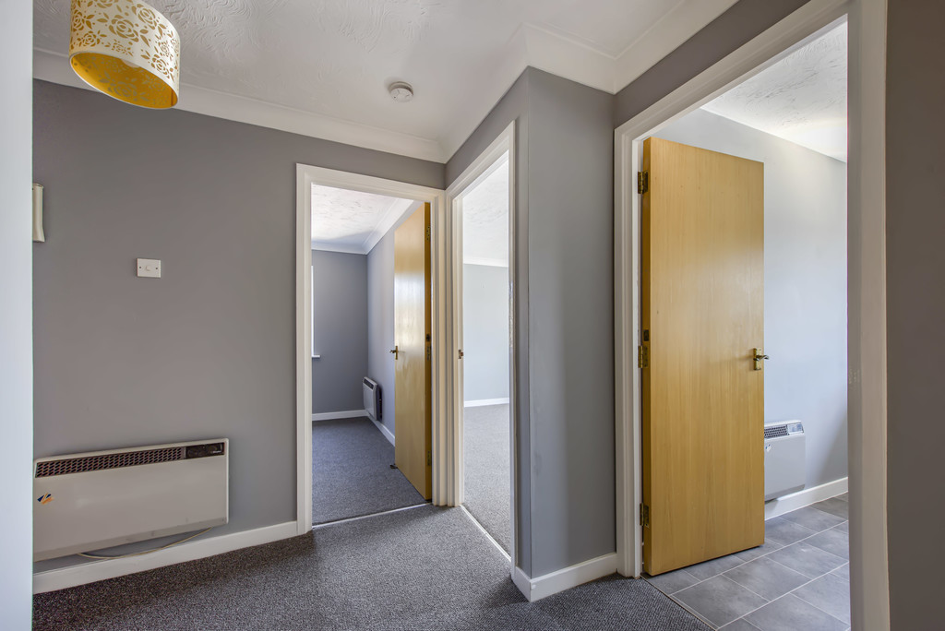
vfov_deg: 81.3
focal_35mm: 14
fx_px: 368
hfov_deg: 104.2
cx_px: 472
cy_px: 316
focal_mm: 14
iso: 320
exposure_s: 1/15
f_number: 9
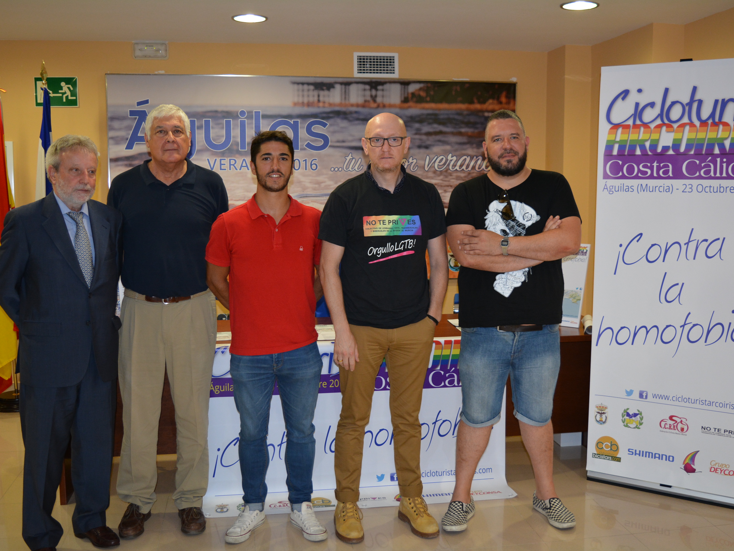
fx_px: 827
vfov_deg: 36.8
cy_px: 276
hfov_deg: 47.9
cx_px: 381
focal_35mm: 39
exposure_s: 1/60
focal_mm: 24
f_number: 4
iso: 800
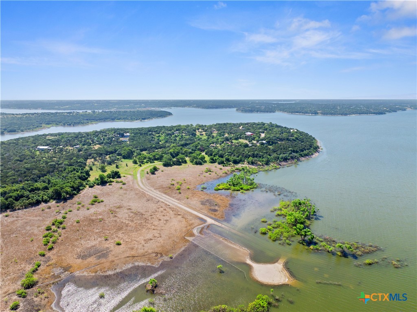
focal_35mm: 24
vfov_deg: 56.7
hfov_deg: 71.6
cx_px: 208
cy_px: 156
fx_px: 289
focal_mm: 12.29
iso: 160
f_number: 2.8
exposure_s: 1/2000
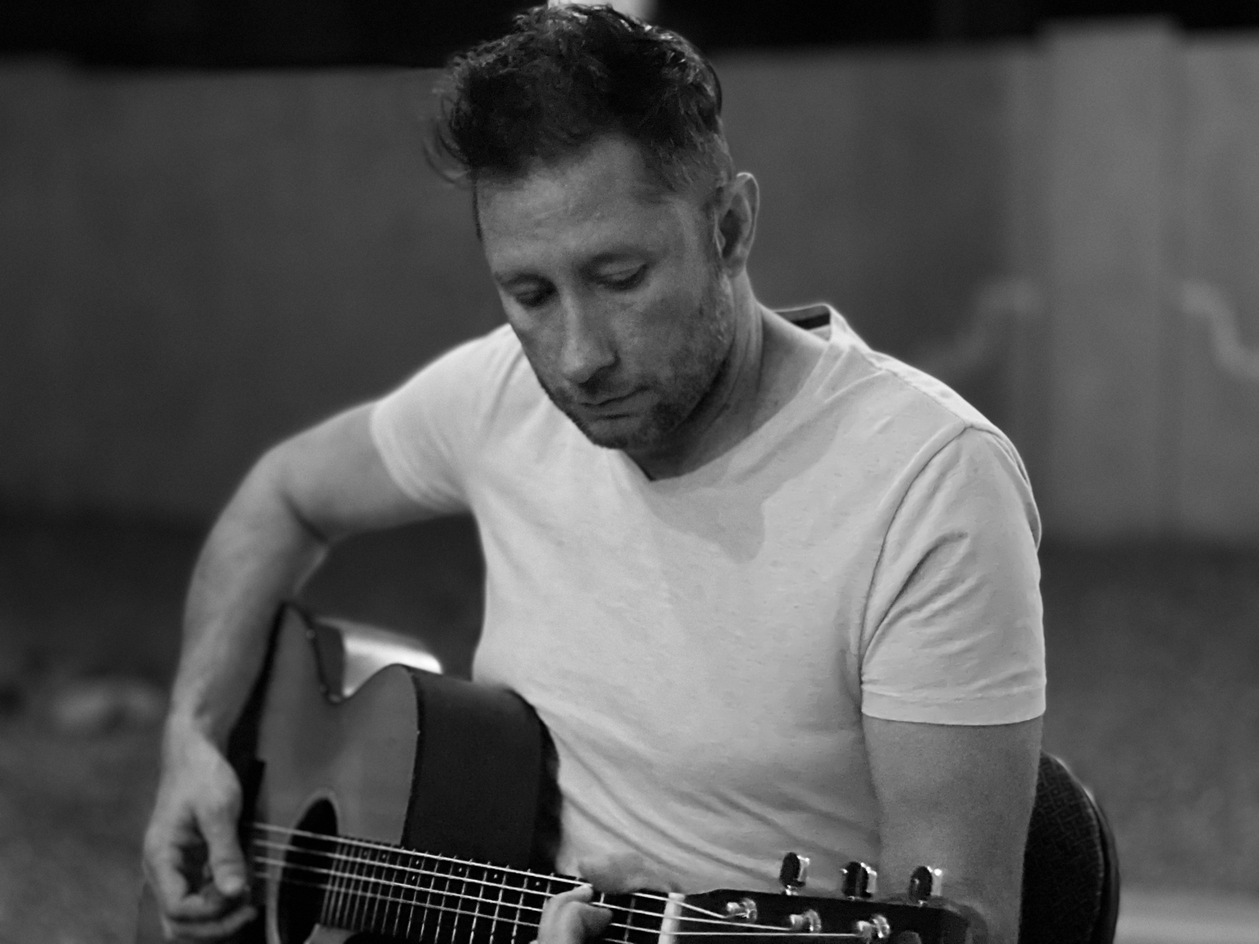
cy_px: 472
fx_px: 2328
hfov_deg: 30.3
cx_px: 630
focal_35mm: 64
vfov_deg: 22.9
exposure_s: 1/15
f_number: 2.2
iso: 2000
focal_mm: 7.5
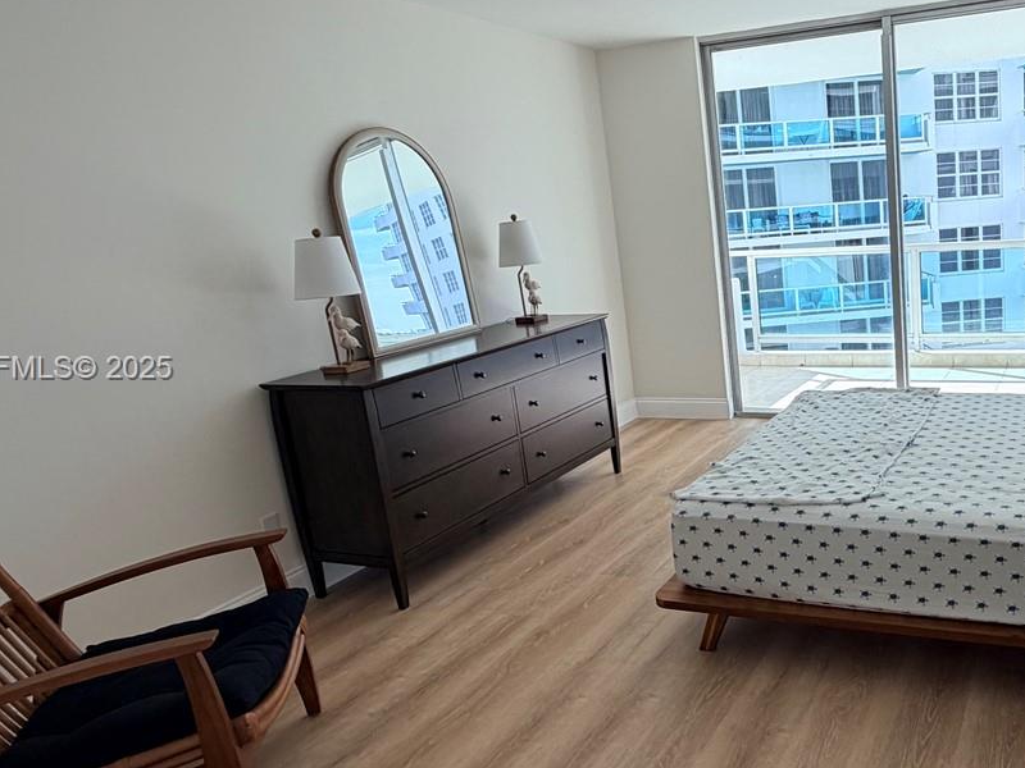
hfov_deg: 59.2
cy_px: 370
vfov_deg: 49.7
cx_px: 798
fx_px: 829
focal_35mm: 28
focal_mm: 2.22
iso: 50
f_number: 2.2
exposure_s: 1/266
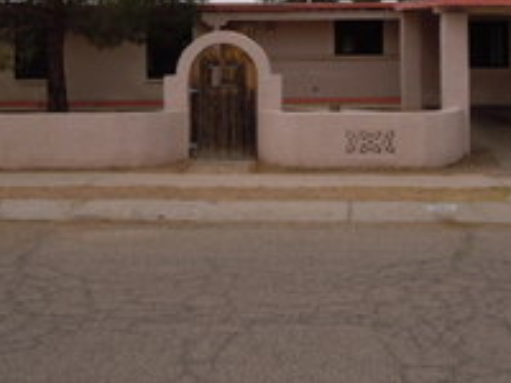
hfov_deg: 36.8
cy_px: 54
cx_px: 271
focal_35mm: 52
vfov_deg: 27.2
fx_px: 768
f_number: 7
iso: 100
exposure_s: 1/320
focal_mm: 5.4
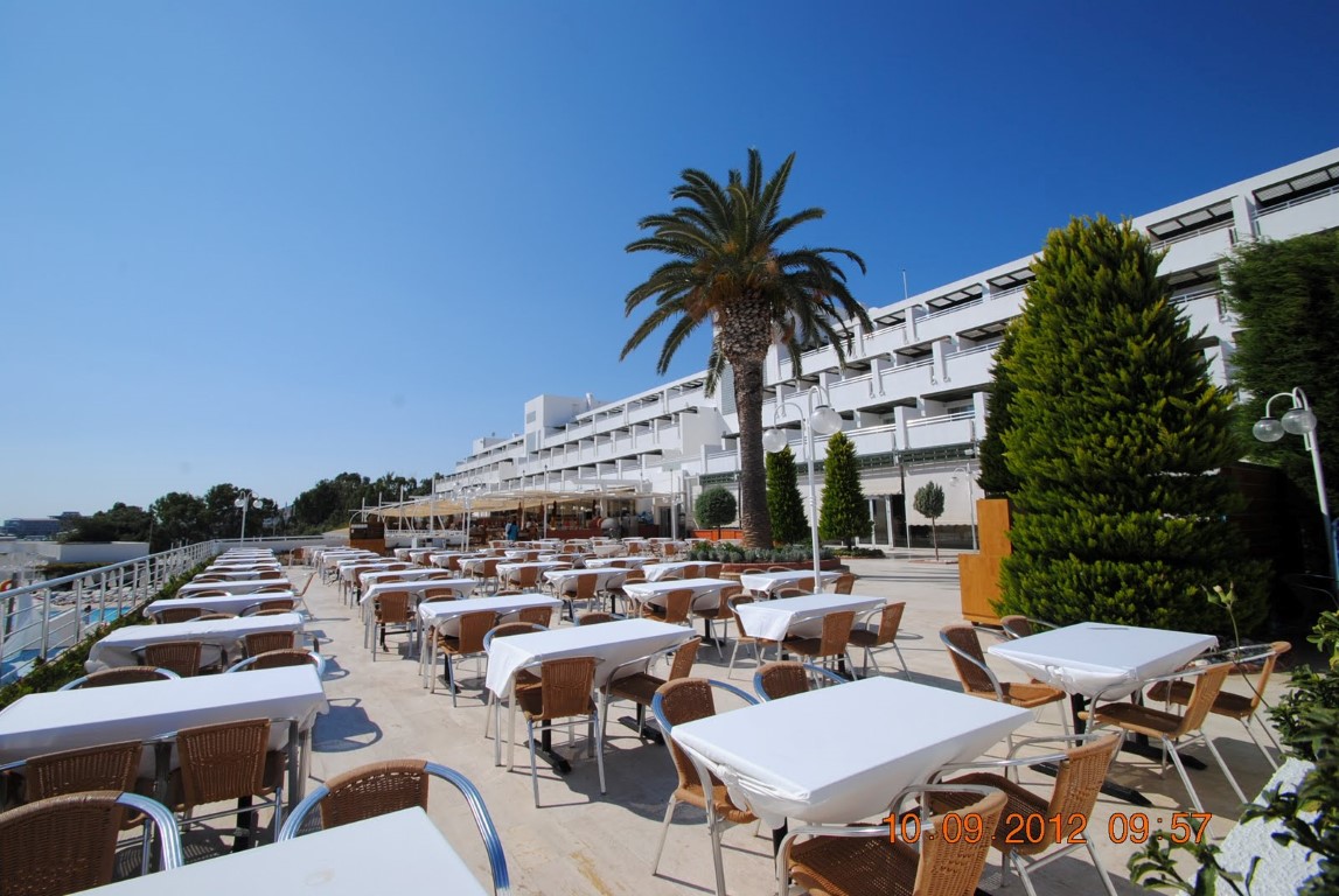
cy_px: 448
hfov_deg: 100.3
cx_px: 670
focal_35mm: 15
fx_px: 559
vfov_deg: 77.5
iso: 100
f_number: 9
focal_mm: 10
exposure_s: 1/320
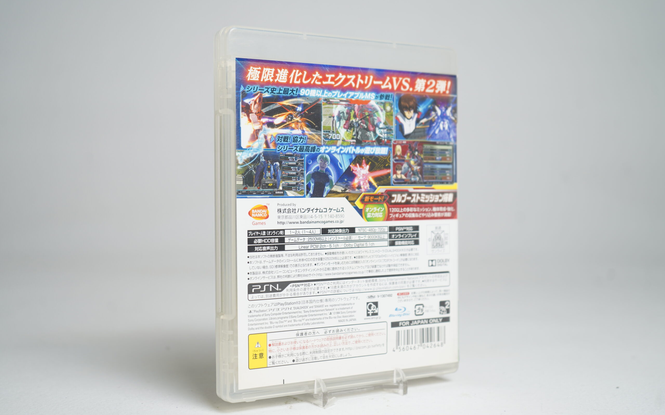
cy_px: 215
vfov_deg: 26.3
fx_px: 888
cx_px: 333
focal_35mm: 49
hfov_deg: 41.1
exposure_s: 1/40
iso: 160
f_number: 4.5
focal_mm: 48
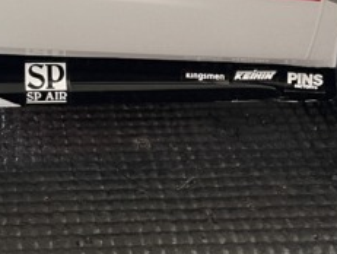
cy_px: -226
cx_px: 13
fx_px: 1053
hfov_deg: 17.8
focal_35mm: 108
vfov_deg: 12.4
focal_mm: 5.1
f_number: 1.6
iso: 80
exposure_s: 1/50
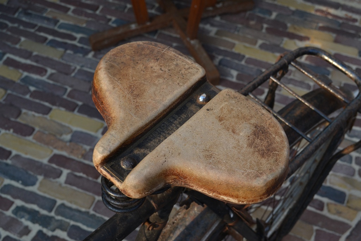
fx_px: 481
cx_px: 180
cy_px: 120
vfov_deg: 28.1
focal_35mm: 48
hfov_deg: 41.1
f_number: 8
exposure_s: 1/125
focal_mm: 32
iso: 250
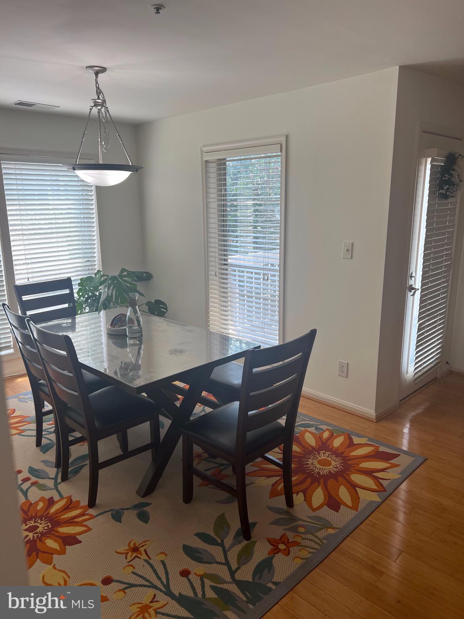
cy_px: 310
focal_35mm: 26
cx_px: 232
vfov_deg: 67.3
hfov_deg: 53.1
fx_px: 465
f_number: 1.5
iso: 32
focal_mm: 5.7
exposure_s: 1/120
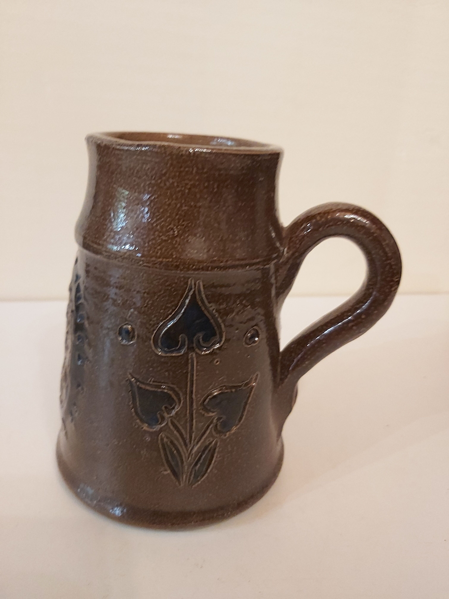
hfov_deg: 53.1
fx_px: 450
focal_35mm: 26
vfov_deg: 67.3
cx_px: 224
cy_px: 300
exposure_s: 1/25
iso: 500
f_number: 1.7
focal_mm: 3.92
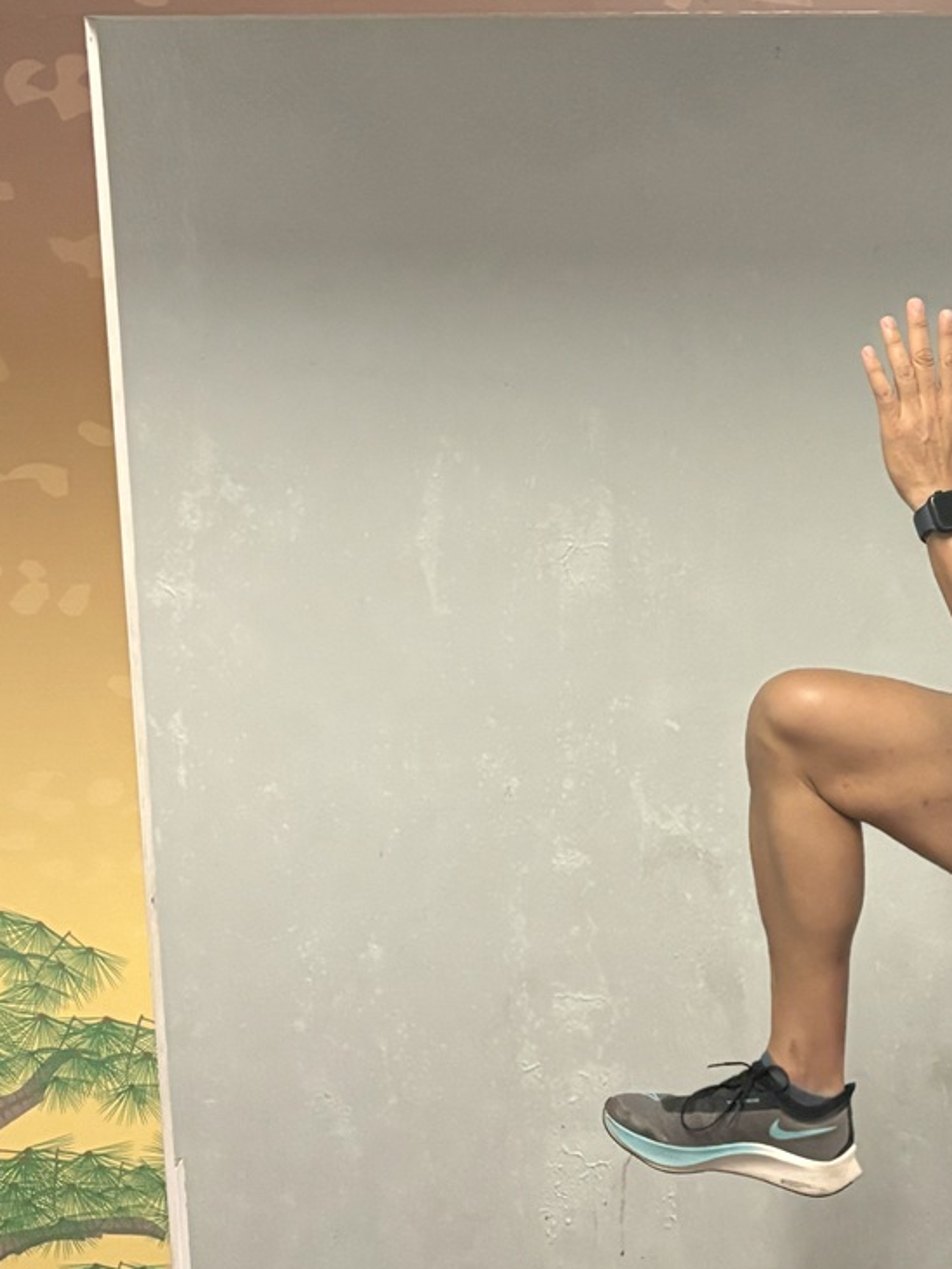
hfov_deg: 23.0
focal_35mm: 61
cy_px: 670
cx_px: 965
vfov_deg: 31.7
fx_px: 2236
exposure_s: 1/40
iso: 500
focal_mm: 5.96
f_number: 1.6
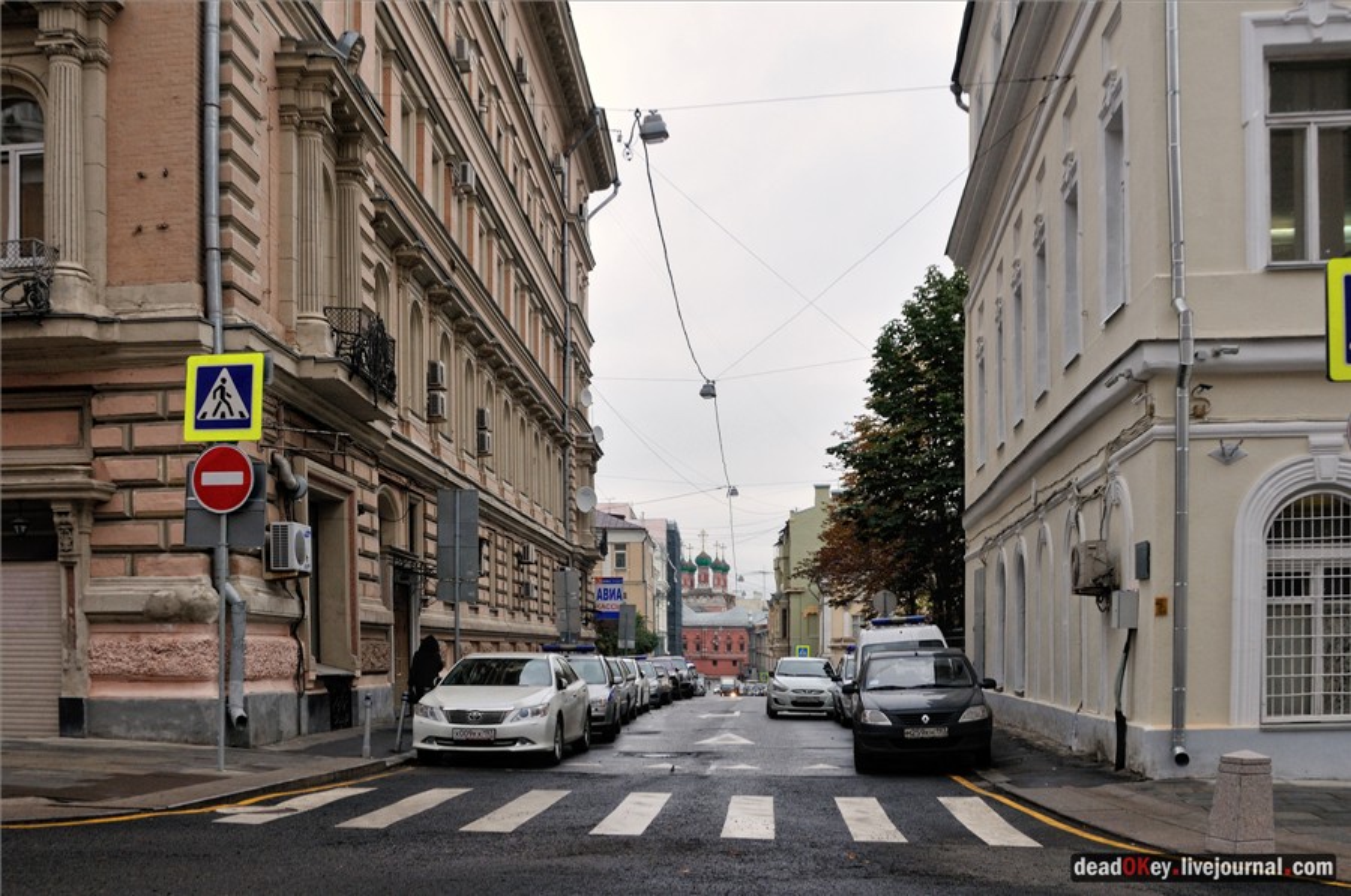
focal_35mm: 36
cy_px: 448
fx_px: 1349
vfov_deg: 36.8
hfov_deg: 53.2
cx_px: 676
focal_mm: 24
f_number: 7.1
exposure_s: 1/125
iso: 400
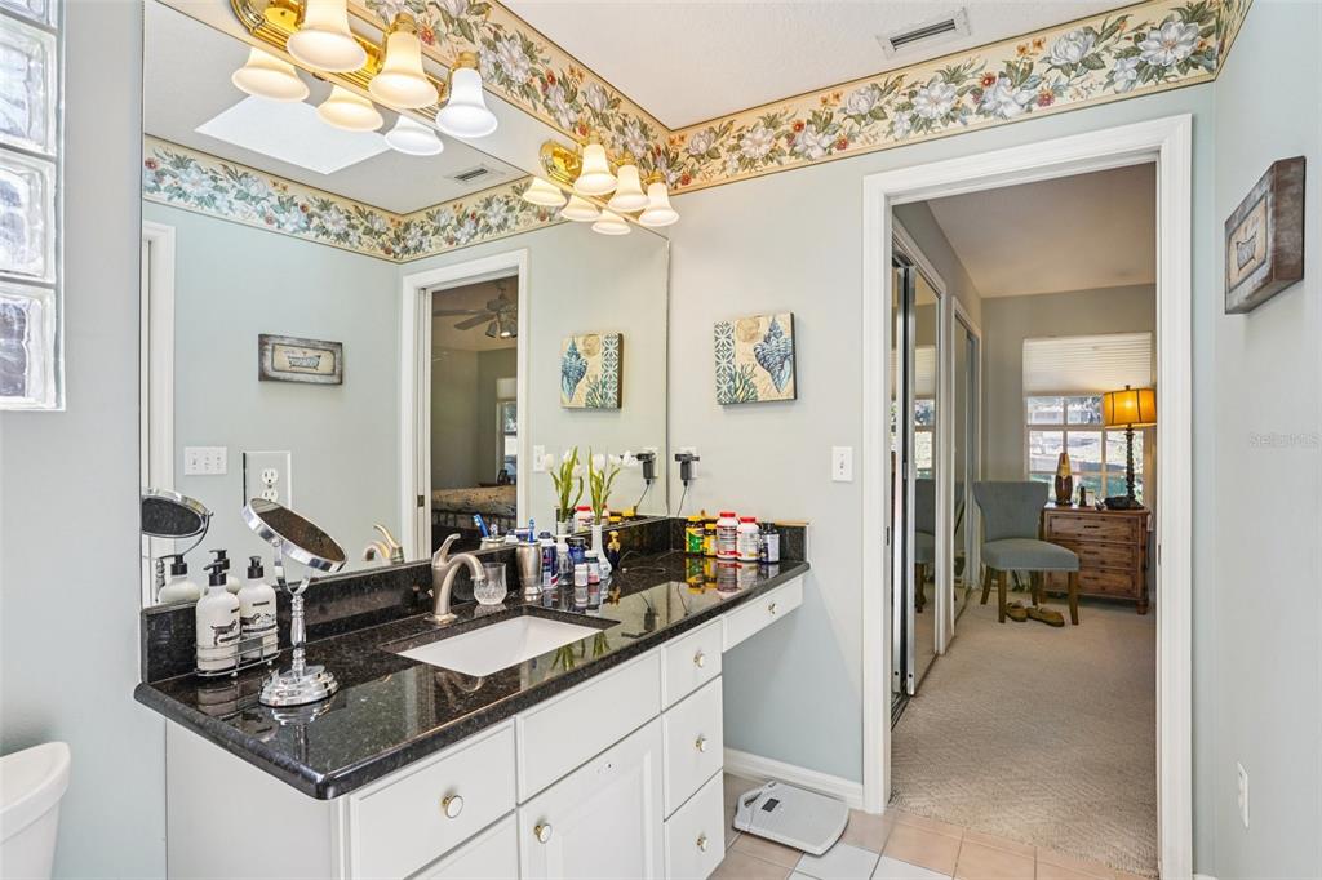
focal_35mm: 17
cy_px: 440
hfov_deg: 93.3
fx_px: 624
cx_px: 661
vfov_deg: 70.4
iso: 100
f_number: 8
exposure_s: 1/13
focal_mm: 17
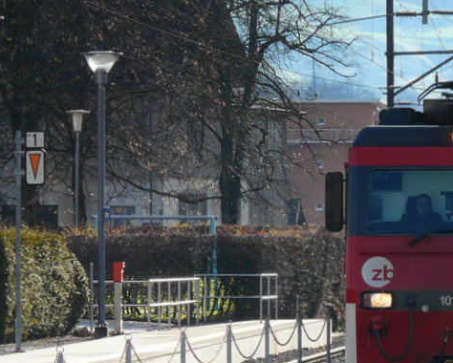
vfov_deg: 4.3
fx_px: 4831
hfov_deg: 5.4
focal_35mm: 360
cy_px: 244
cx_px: 458
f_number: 5.6
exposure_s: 1/250
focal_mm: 28.8
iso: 100
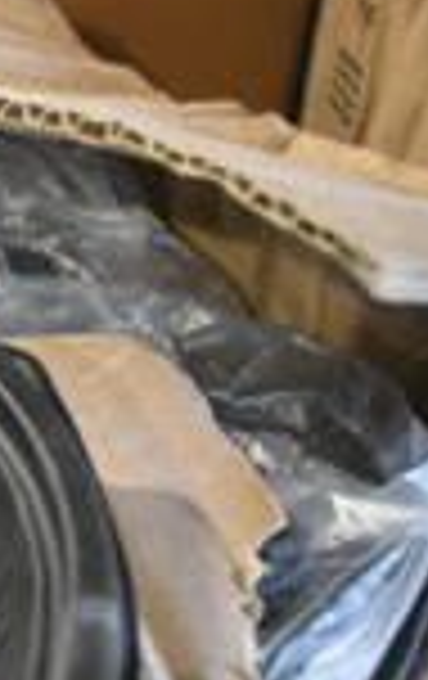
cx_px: -500
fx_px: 1616
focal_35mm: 87
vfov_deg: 23.3
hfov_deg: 12.7
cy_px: 576
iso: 4000
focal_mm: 18
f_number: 3.5
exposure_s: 1/125
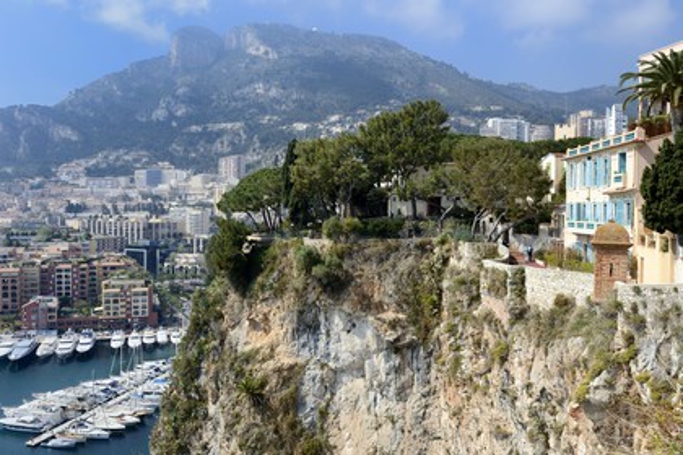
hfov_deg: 63.7
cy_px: 228
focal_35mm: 29
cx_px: 342
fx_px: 550
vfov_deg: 45.0
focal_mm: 29
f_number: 11
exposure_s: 1/200
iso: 200
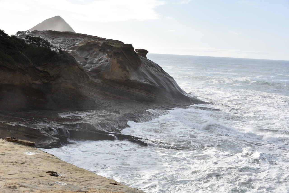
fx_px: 385
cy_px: 96
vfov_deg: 28.1
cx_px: 144
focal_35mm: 48
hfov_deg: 41.1
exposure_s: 1/250
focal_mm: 48
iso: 100
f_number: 8
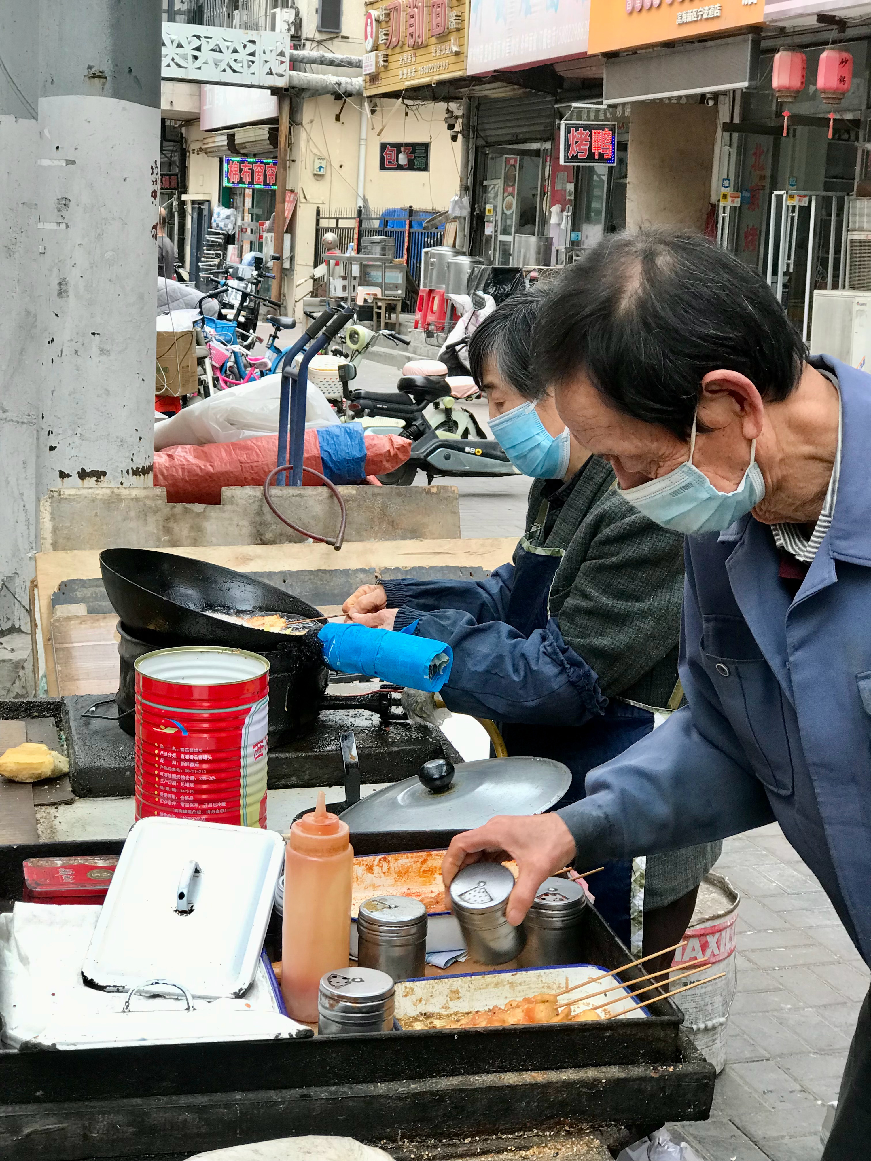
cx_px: 436
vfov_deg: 33.8
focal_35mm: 57
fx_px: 1912
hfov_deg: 25.7
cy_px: 580
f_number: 2.8
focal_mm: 6.6
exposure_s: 1/50
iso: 32
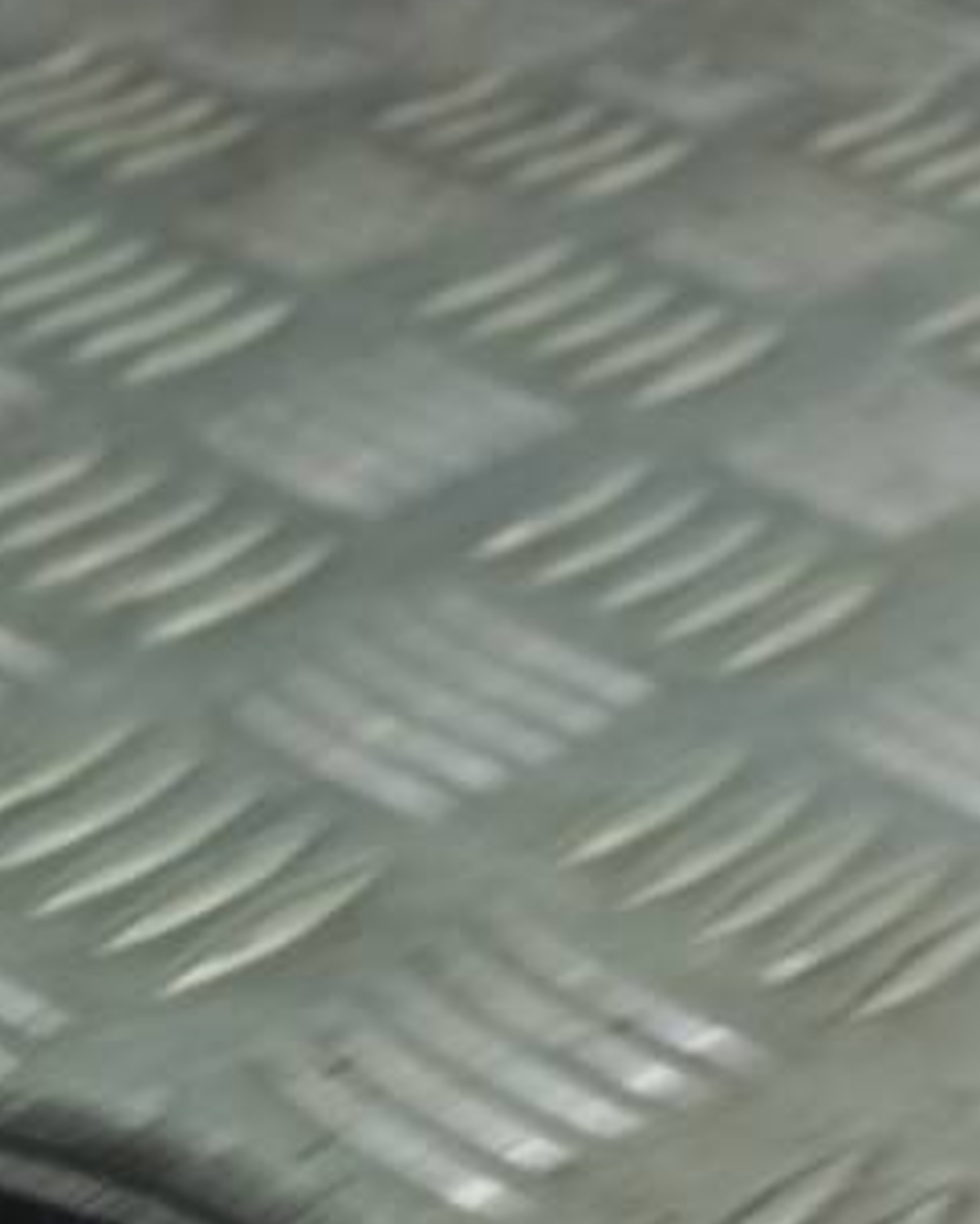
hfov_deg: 17.6
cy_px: 1496
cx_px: -224
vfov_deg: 21.3
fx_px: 3008
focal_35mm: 83
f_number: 1.8
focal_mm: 4.6
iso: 64
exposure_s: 1/50
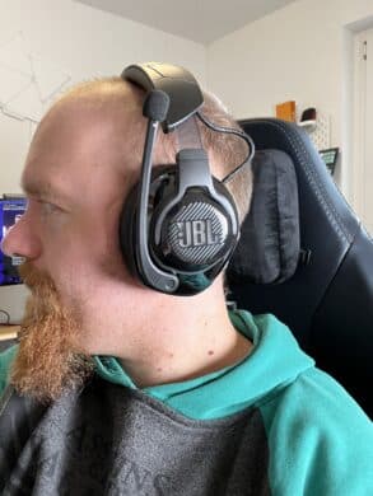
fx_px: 431
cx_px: 186
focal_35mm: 30
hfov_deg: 46.8
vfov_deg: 59.9
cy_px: 248
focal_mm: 2.71
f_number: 2.2
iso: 160
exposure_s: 1/50
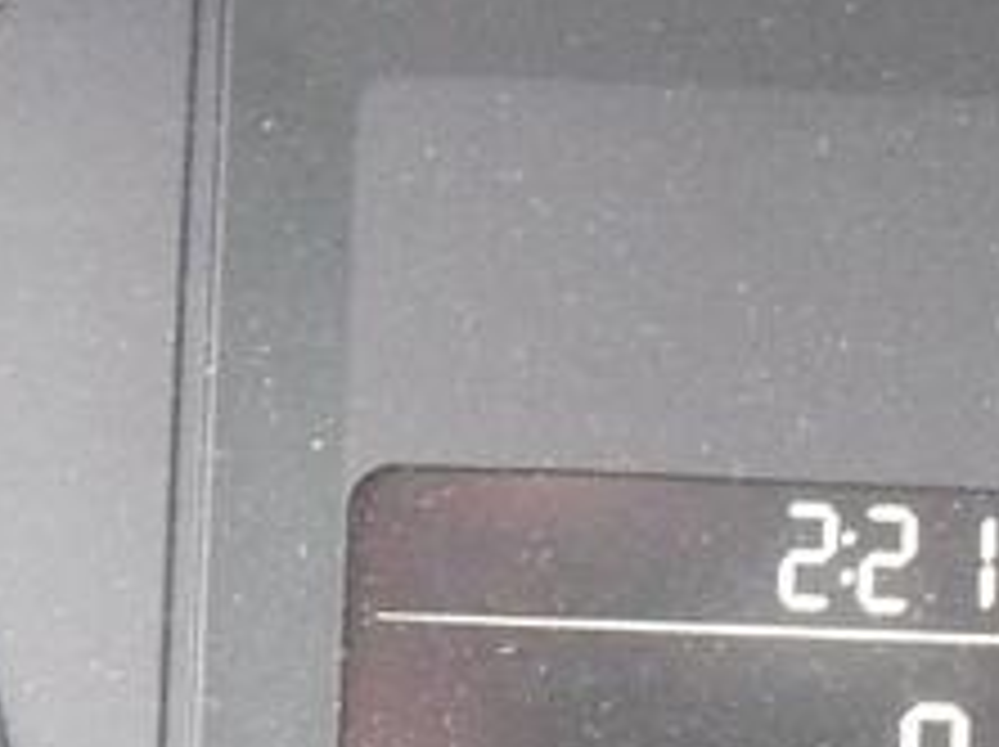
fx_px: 5823
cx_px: 1026
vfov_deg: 7.3
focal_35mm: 202
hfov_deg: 9.7
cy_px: 702
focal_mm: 6.3
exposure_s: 1/22
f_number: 3.5
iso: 400
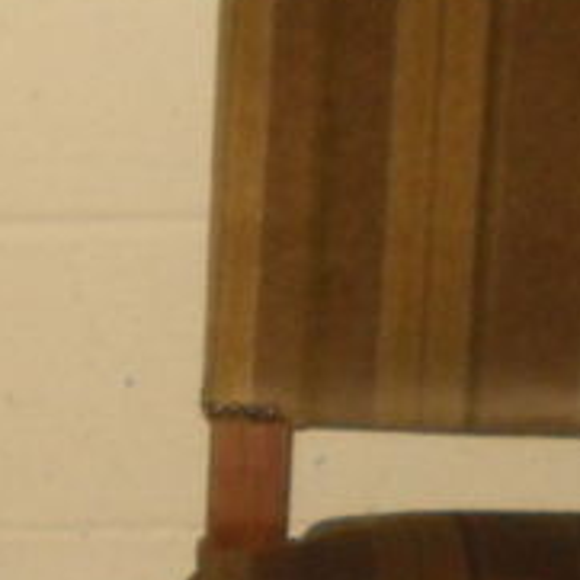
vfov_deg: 8.7
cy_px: 564
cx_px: -103
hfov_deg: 8.7
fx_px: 3791
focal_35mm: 200
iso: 200
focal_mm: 6.72
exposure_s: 1/30
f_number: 3.1
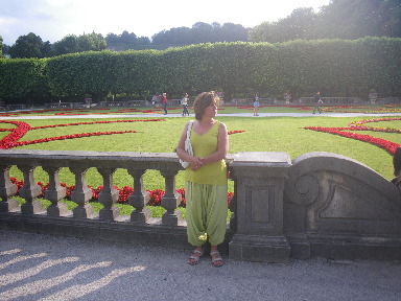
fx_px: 324
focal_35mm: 28
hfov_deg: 63.4
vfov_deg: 49.7
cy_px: 150
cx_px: 200
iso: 50
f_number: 3.5
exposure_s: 1/160
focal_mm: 5
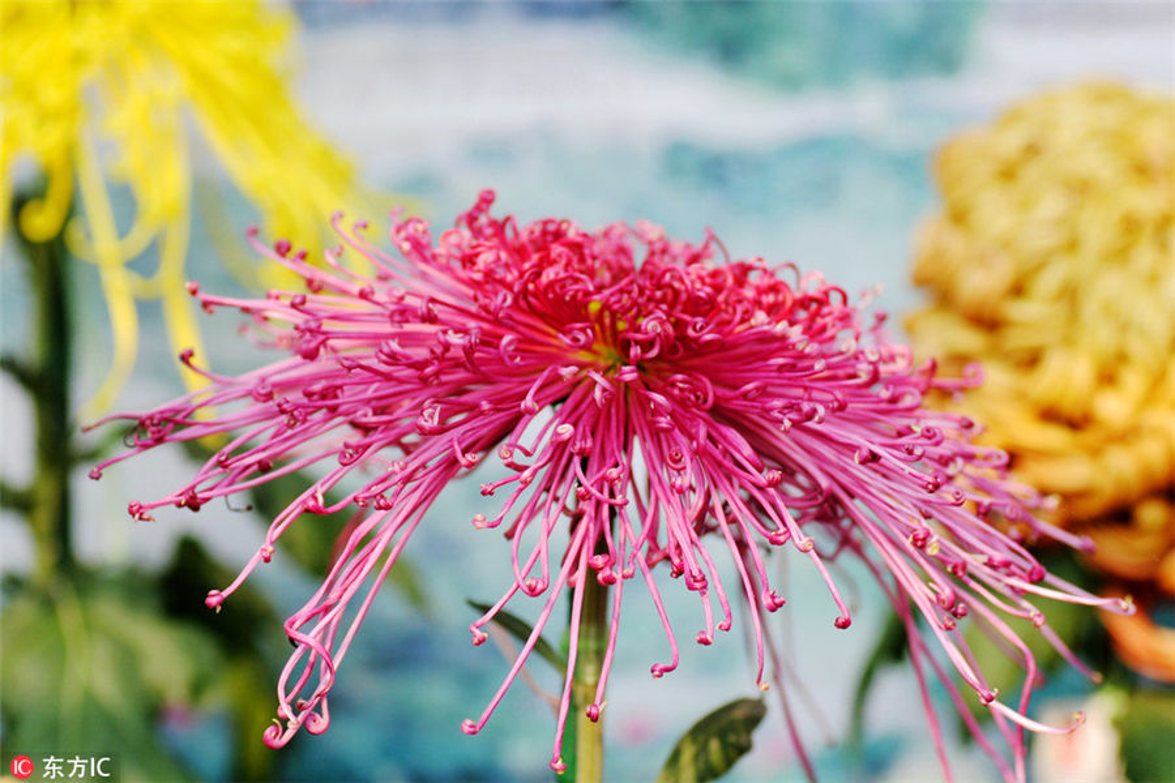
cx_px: 588
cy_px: 392
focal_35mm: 135
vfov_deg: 10.2
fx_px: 4406
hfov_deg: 15.2
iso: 200
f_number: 5
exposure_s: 1/500
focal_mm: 90
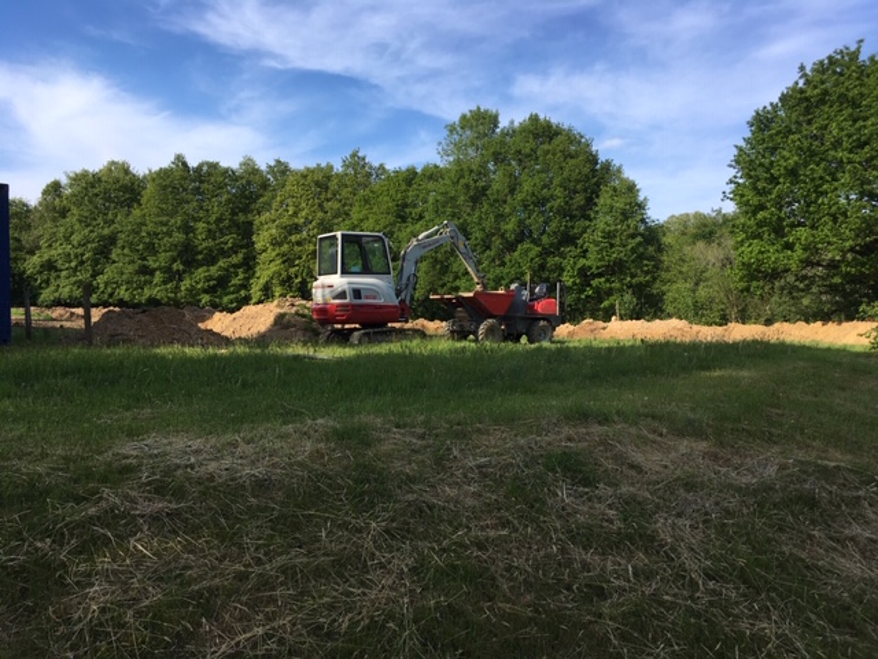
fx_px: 736
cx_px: 439
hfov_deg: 61.7
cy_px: 330
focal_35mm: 29
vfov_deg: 48.2
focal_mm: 4.15
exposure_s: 1/1083
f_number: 2.2
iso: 25
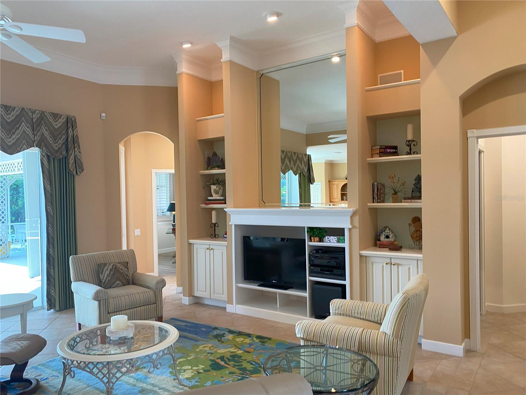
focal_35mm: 26
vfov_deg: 53.1
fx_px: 395
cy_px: 198
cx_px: 263
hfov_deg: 67.3
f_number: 1.8
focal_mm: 4.25
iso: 100
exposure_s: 1/60
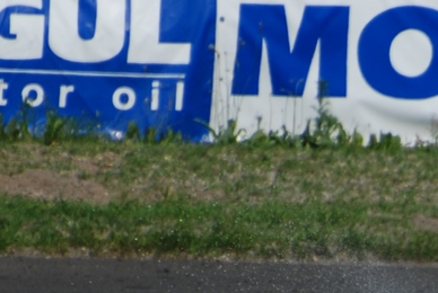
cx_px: 702
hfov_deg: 0.9
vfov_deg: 0.6
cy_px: 628
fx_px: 27136
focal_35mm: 2227
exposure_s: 1/1000
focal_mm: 300
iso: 100
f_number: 5.6
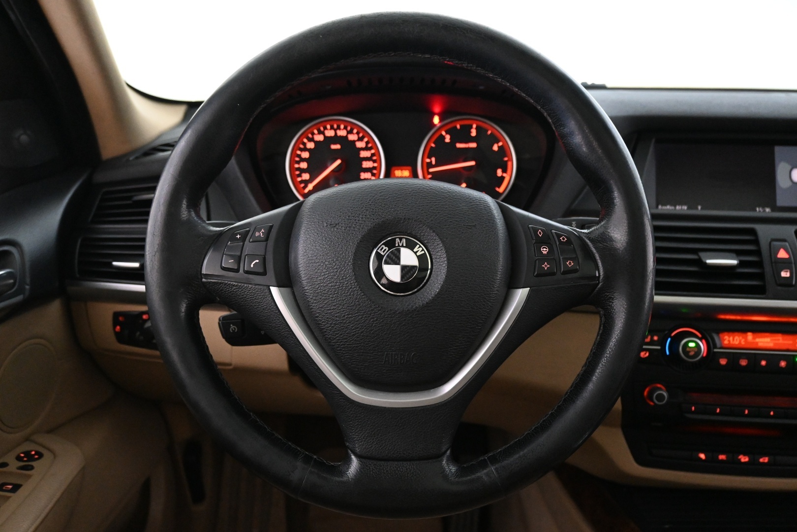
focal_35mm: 31
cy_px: 266
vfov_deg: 42.6
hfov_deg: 60.7
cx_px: 398
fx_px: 681
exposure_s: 1/30
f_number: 3.8
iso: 4500
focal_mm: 20.5
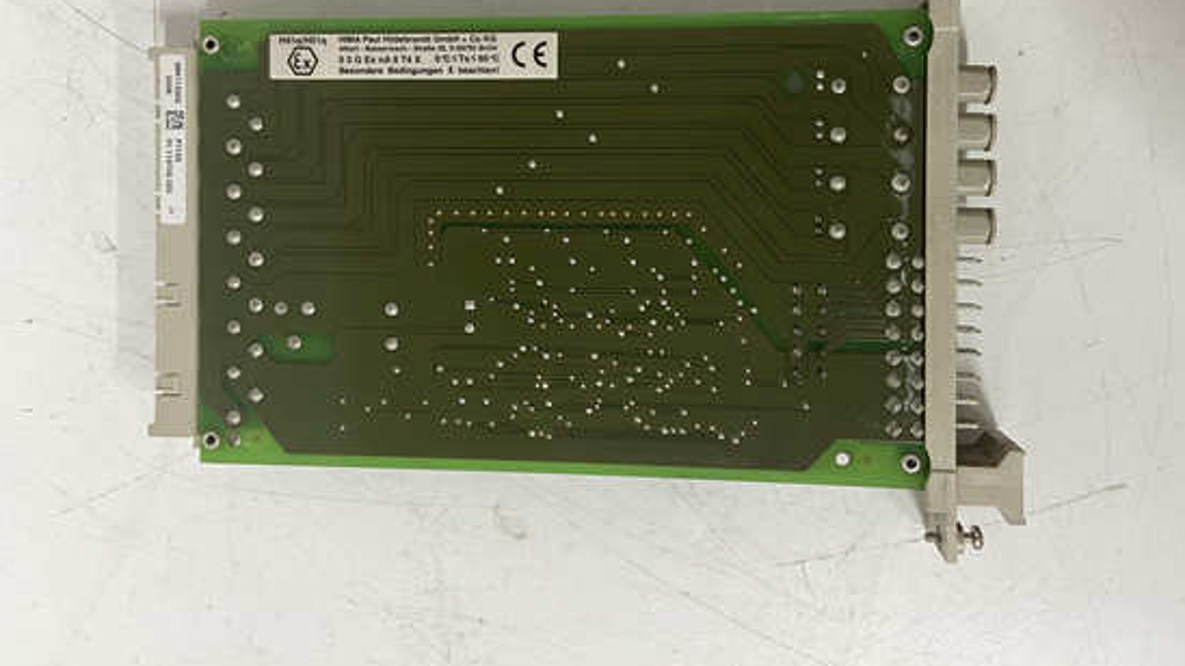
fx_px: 974
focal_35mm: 31
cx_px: 612
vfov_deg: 37.3
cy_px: 216
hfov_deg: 62.6
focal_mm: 4.25
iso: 125
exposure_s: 1/50
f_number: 1.8
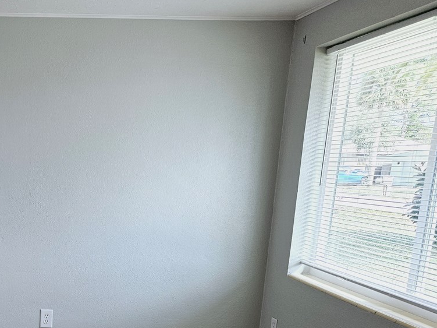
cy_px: 315
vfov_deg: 28.2
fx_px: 618
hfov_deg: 36.2
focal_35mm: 49
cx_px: 32
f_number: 1.8
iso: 64
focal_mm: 5.4
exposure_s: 1/207
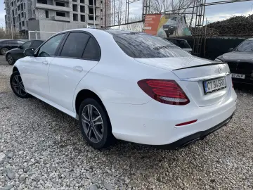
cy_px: 95
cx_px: 126
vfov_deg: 54.9
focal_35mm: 25
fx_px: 183
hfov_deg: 69.4
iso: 32
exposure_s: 1/1618
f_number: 1.6
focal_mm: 5.1
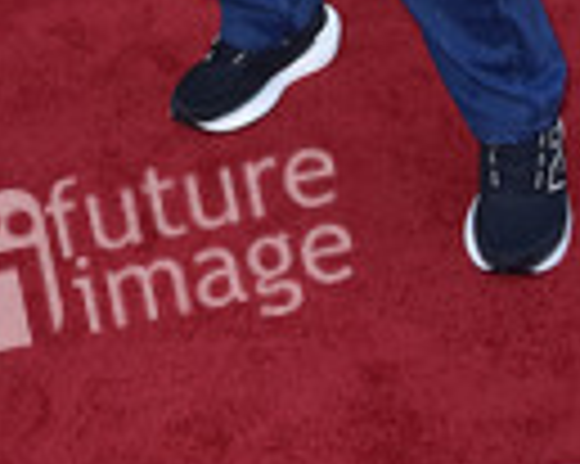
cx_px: 254
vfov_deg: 13.6
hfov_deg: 19.4
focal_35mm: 99
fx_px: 1698
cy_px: -419
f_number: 6.3
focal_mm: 34
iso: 400
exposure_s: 1/250
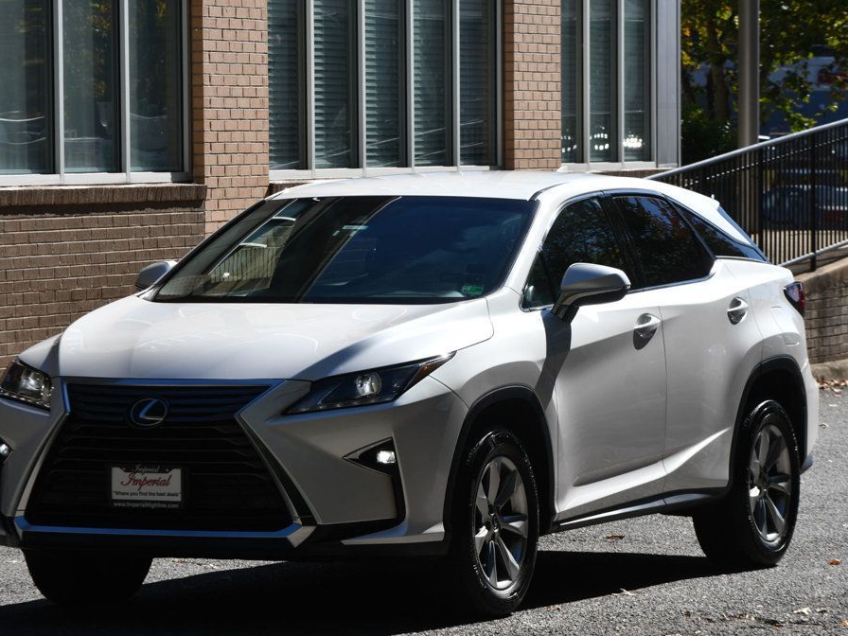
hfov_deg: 11.5
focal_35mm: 172
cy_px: 318
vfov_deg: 8.6
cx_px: 392
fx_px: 4214
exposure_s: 1/320
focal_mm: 105
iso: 100
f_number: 9
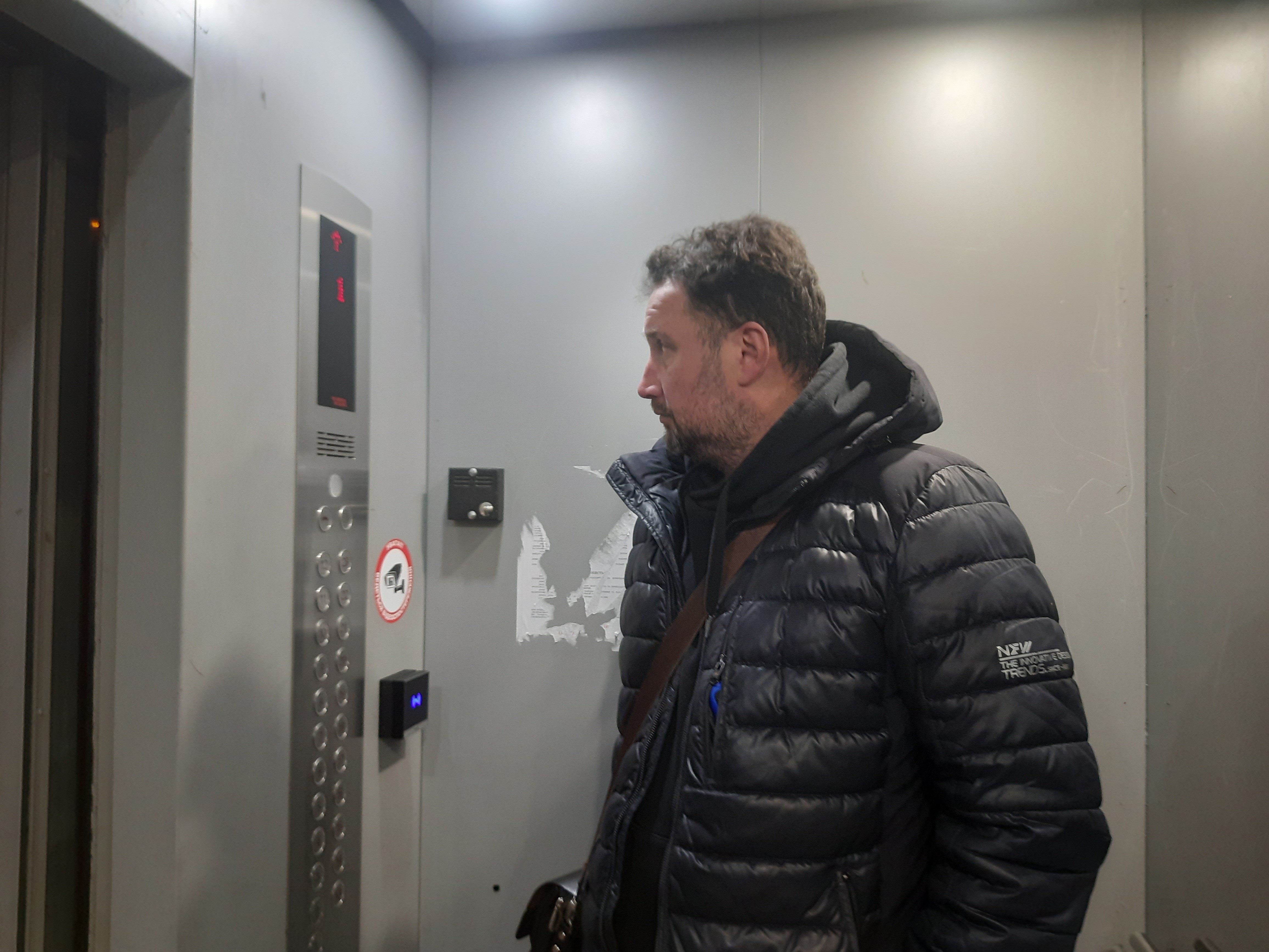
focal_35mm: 24
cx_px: 634
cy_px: 476
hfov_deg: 71.6
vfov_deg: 56.8
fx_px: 880
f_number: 1.8
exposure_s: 1/33
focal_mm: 5.23
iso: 400
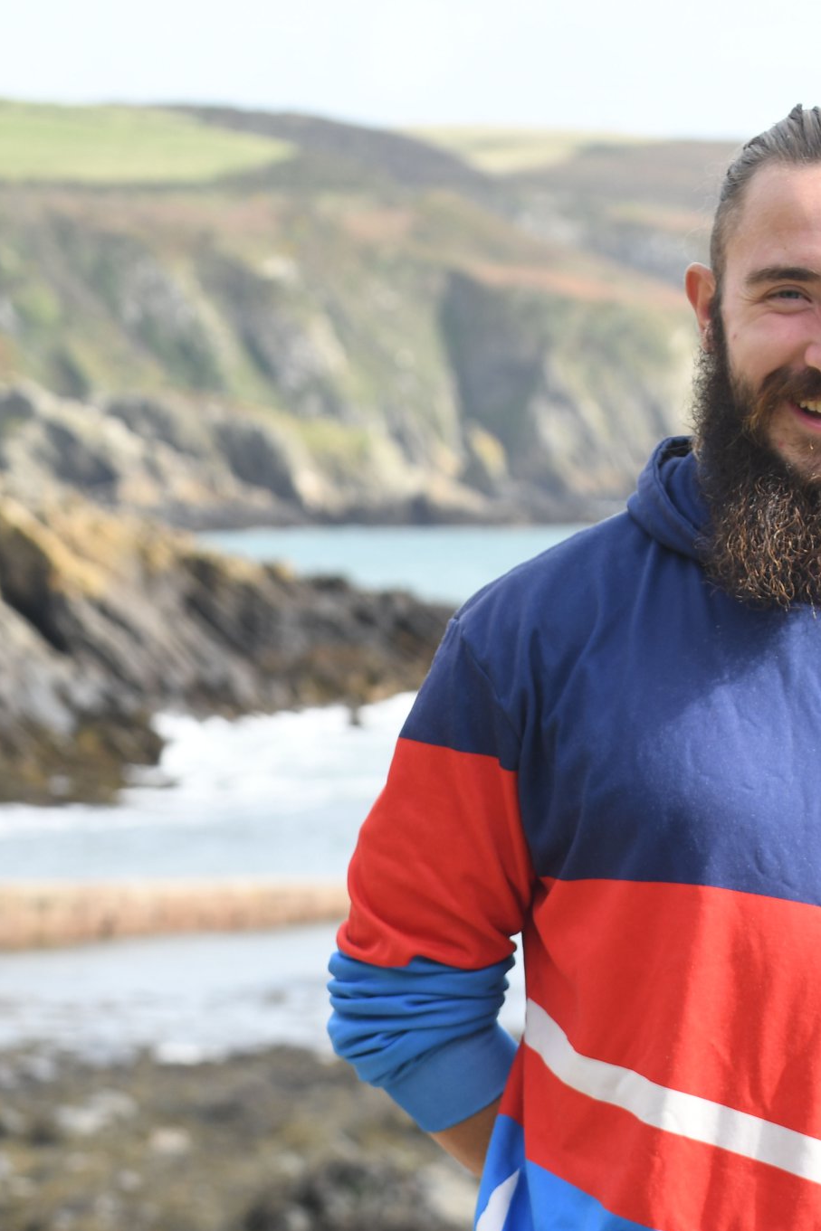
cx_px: 692
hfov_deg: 8.7
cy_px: 616
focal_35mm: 158
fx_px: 5406
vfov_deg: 13.0
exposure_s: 1/320
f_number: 9
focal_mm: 70
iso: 250
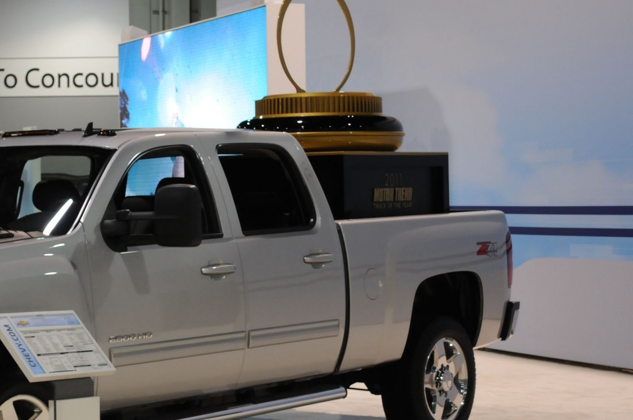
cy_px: 208
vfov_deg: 14.1
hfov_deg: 20.8
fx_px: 1703
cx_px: 108
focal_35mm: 97
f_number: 5
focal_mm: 35
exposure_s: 1/60
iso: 800
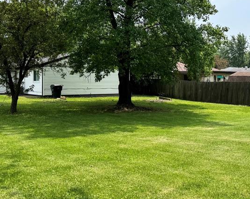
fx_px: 333
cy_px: 85
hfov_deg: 41.2
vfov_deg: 33.4
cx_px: 127
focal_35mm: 45
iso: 80
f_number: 1.78
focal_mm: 6.76
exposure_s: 1/2710
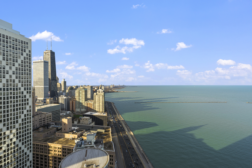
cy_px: 84
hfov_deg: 92.6
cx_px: 126
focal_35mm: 17
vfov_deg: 69.8
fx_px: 120
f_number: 9.5
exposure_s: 1/125
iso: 100
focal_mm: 17.2
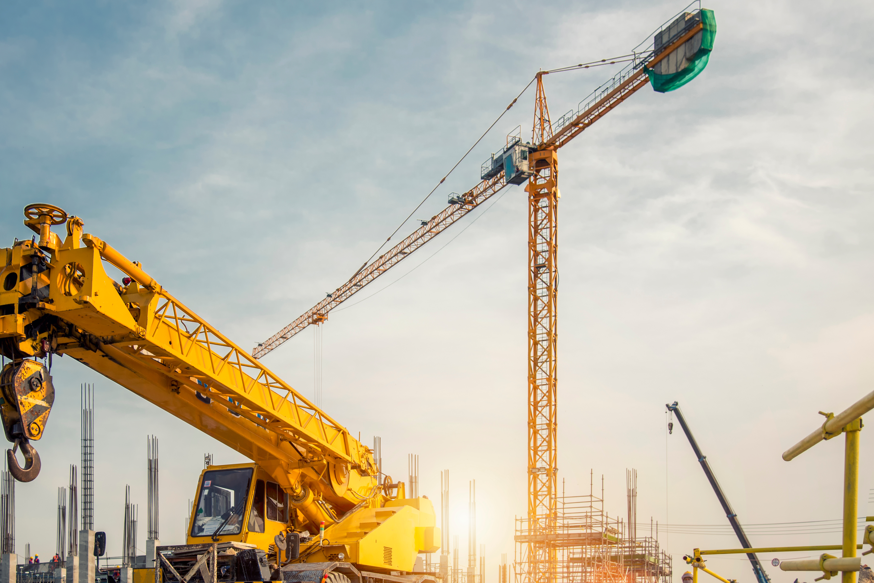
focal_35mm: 48
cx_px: 327
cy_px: 324
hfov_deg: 40.8
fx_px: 1166
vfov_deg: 28.1
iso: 100
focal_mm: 38
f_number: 5.6
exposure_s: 1/640
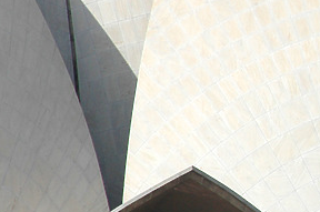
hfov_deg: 2.9
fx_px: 6247
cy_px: 98
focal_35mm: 704
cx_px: 453
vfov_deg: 1.9
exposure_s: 1/1250
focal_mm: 150
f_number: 9
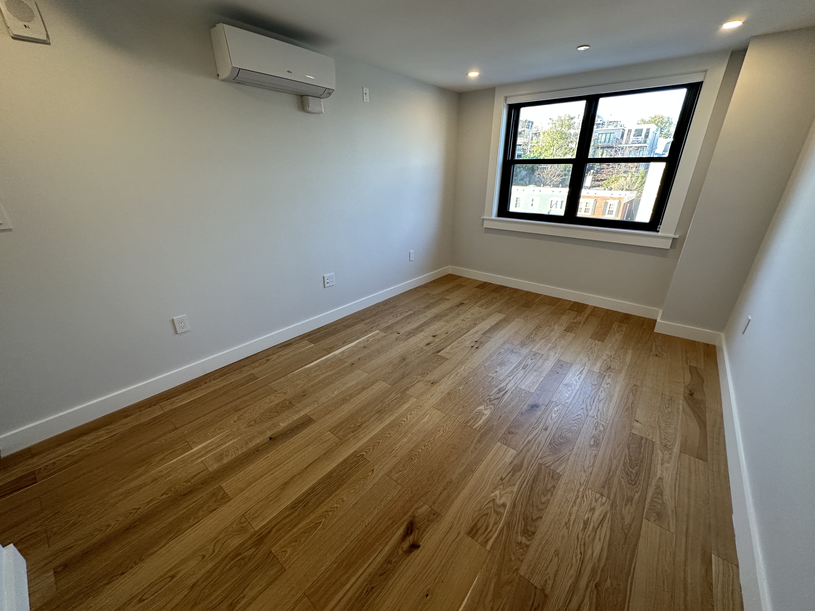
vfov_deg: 85.7
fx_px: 330
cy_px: 306
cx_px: 408
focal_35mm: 14
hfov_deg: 102.1
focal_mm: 2.22
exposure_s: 1/120
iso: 200
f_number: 2.2
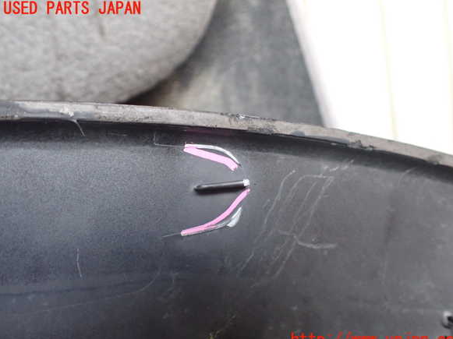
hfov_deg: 58.4
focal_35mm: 31
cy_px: 175
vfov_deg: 45.4
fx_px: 405
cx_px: 233
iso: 800
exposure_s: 1/80
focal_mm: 5.4
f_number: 2.3
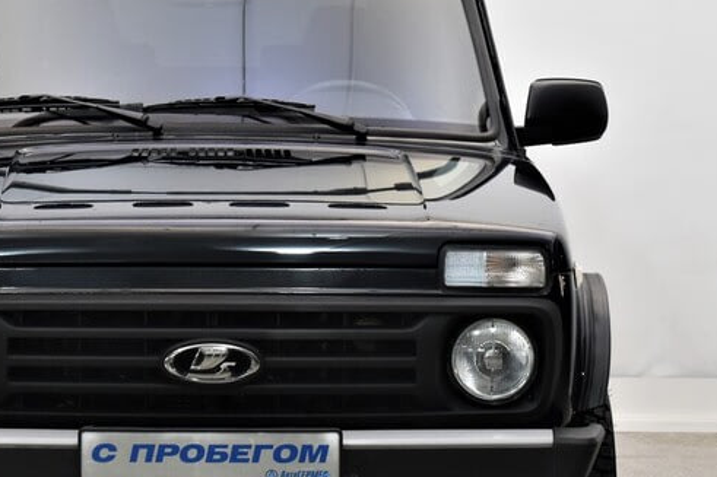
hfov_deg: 15.5
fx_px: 2628
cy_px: 261
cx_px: 216
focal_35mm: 132
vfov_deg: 10.4
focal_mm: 48
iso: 800
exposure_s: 1/60
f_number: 5.6
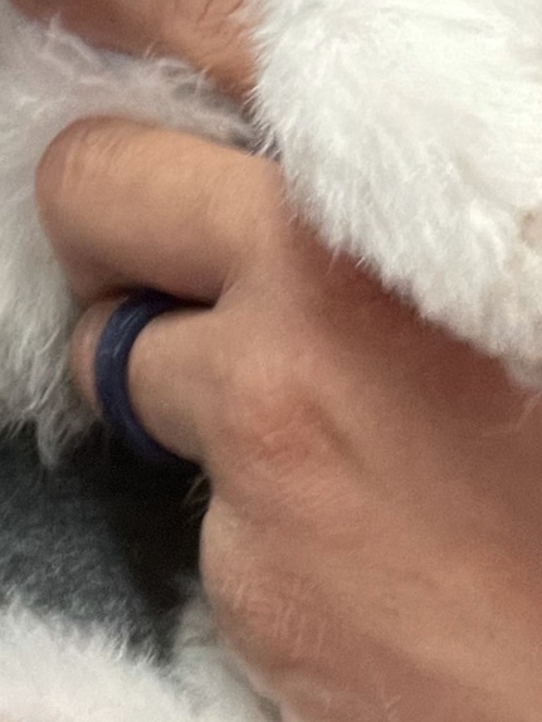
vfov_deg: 16.4
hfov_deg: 13.3
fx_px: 2232
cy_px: -436
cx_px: -202
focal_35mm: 107
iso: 320
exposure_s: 1/30
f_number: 2.2
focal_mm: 2.71
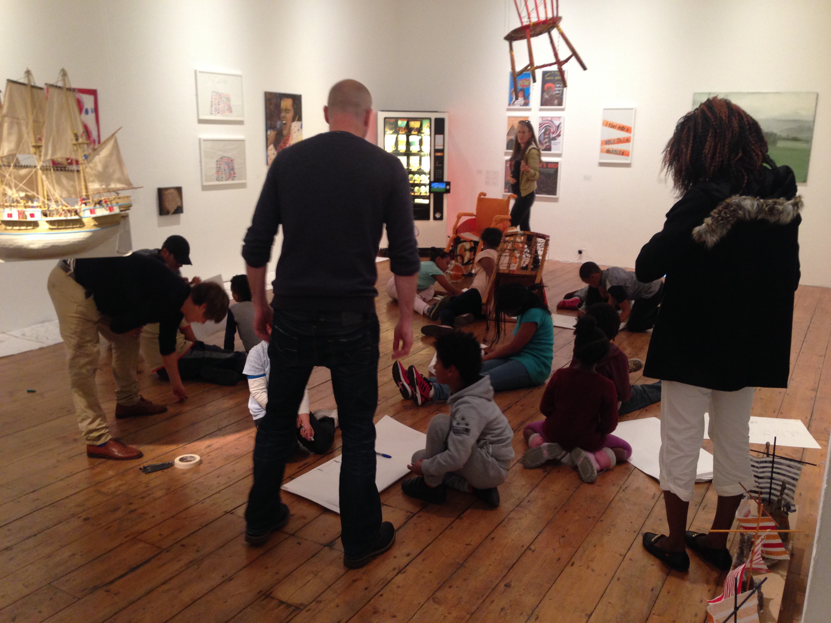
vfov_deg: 42.9
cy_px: 312
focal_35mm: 33
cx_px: 416
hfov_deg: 55.4
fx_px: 792
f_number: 2.4
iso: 125
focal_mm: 4.12
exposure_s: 1/20
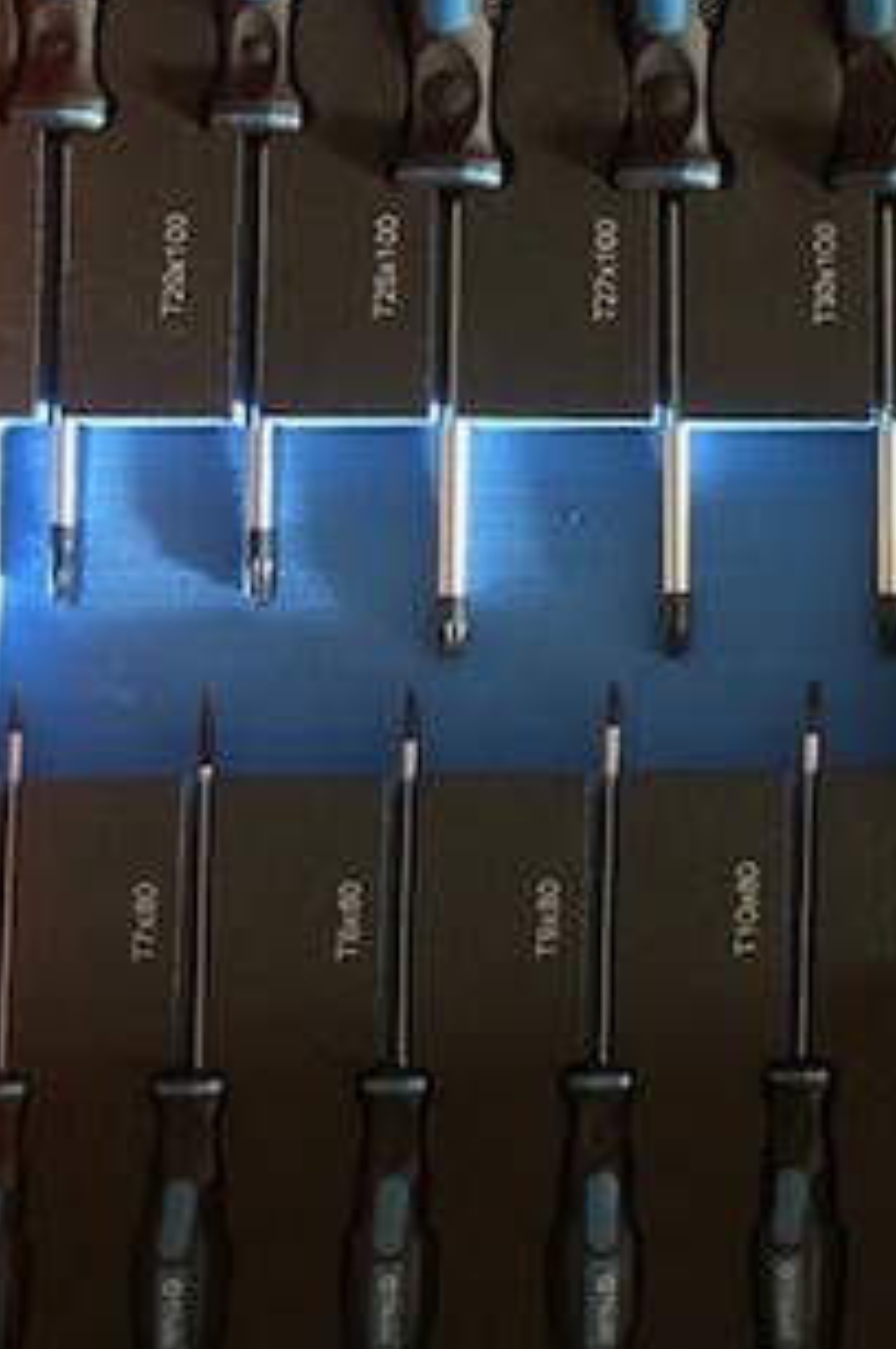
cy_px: 580
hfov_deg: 21.7
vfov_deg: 35.0
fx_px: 2133
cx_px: 1129
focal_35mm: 57
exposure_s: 1/4
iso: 250
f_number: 1.8
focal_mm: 3.99
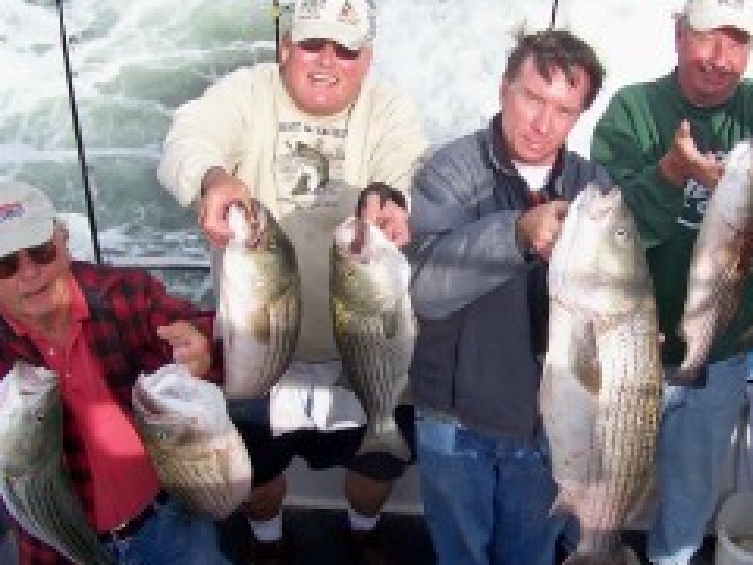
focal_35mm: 60
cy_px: 317
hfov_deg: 32.1
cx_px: 455
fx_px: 1305
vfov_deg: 24.4
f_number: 2.8
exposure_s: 1/640
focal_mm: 5.85
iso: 64
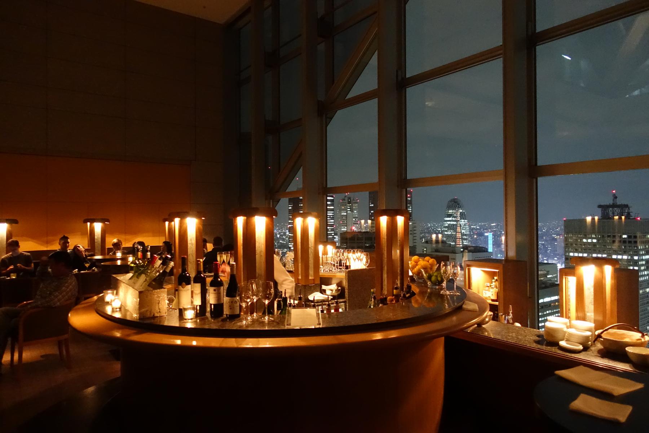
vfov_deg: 53.1
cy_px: 216
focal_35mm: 24
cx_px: 324
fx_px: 433
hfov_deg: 73.7
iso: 3200
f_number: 1.8
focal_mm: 8.8
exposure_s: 1/30
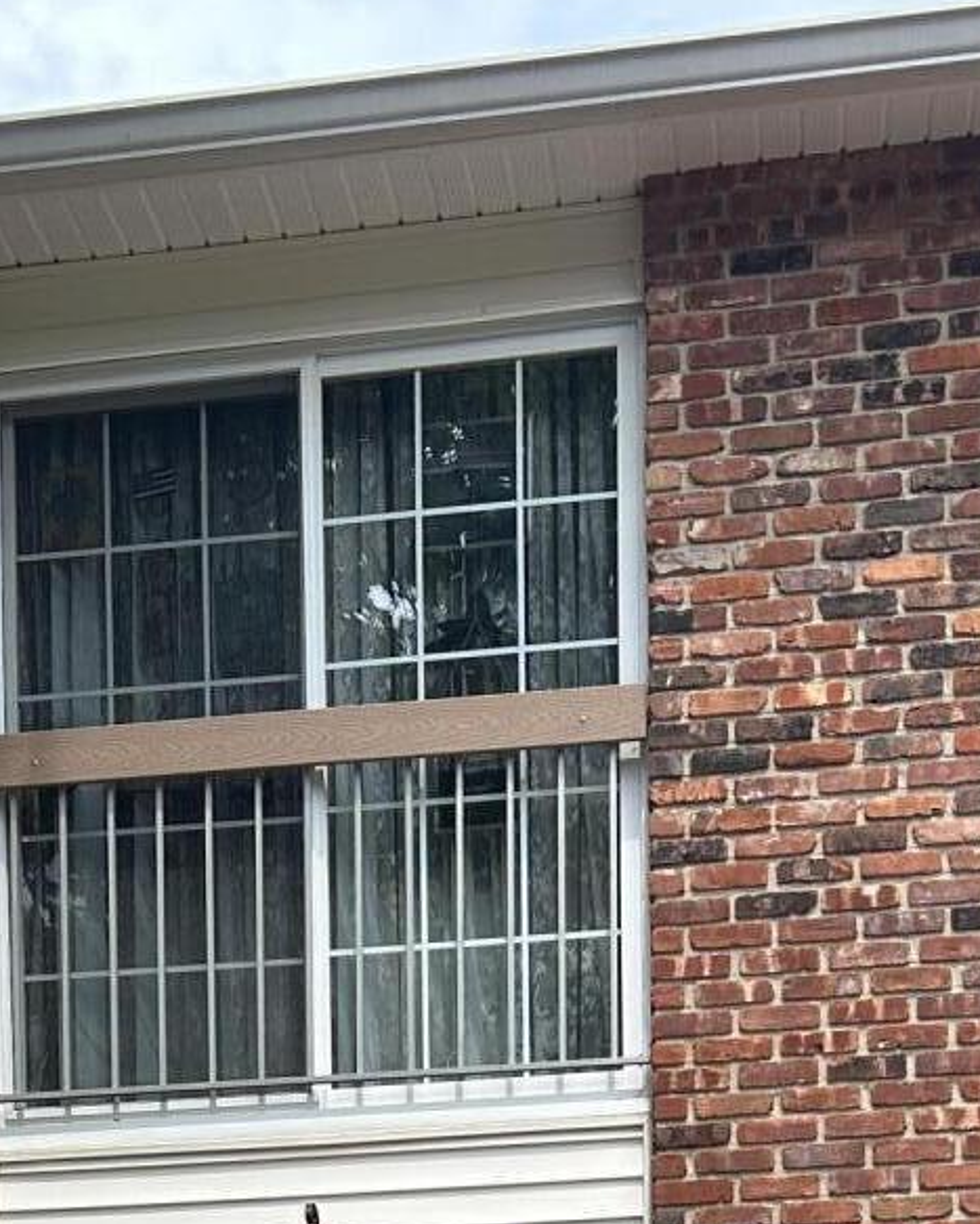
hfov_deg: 17.6
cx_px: 227
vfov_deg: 18.5
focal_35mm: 87
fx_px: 3152
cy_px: 2009
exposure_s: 1/1266
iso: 50
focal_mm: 5.7
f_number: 1.5
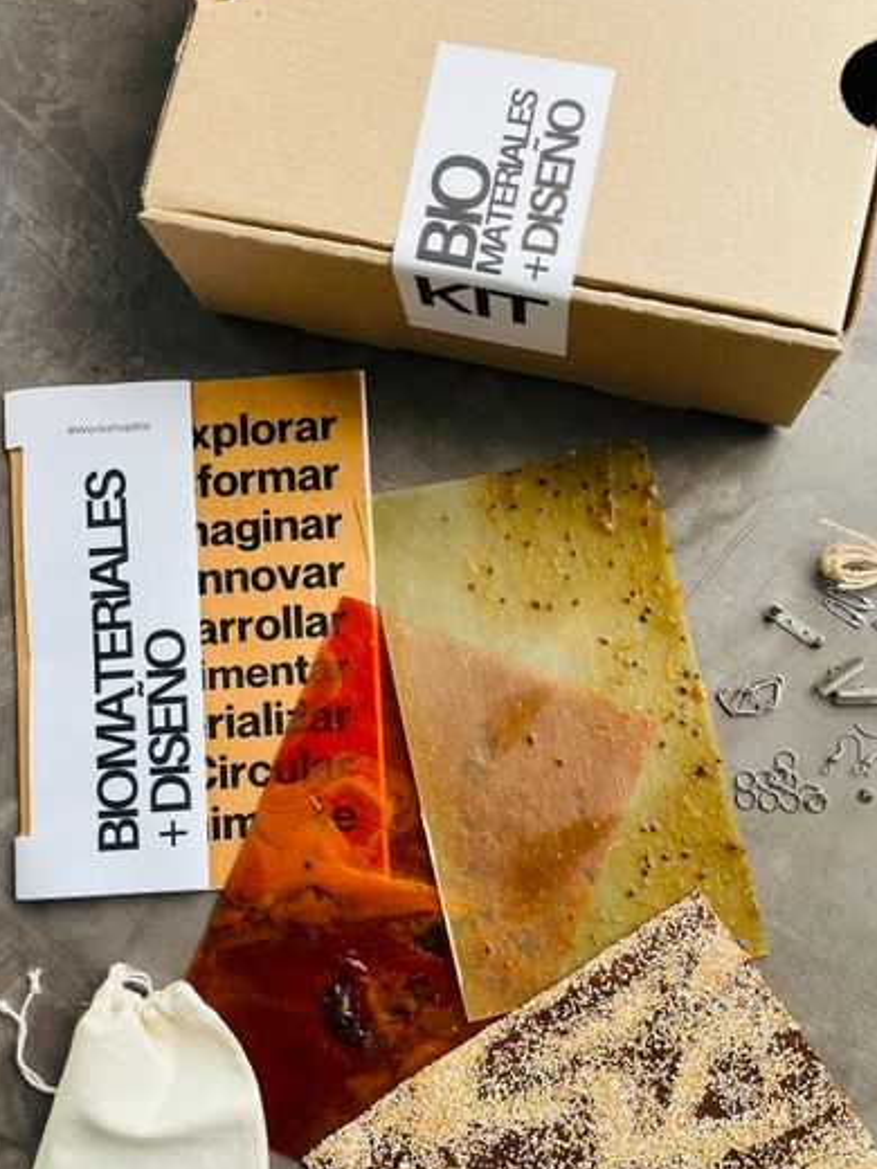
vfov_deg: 56.5
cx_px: 486
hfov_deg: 44.1
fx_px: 1081
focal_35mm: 32
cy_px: 688
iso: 32
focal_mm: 4.2
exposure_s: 1/144
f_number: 1.6
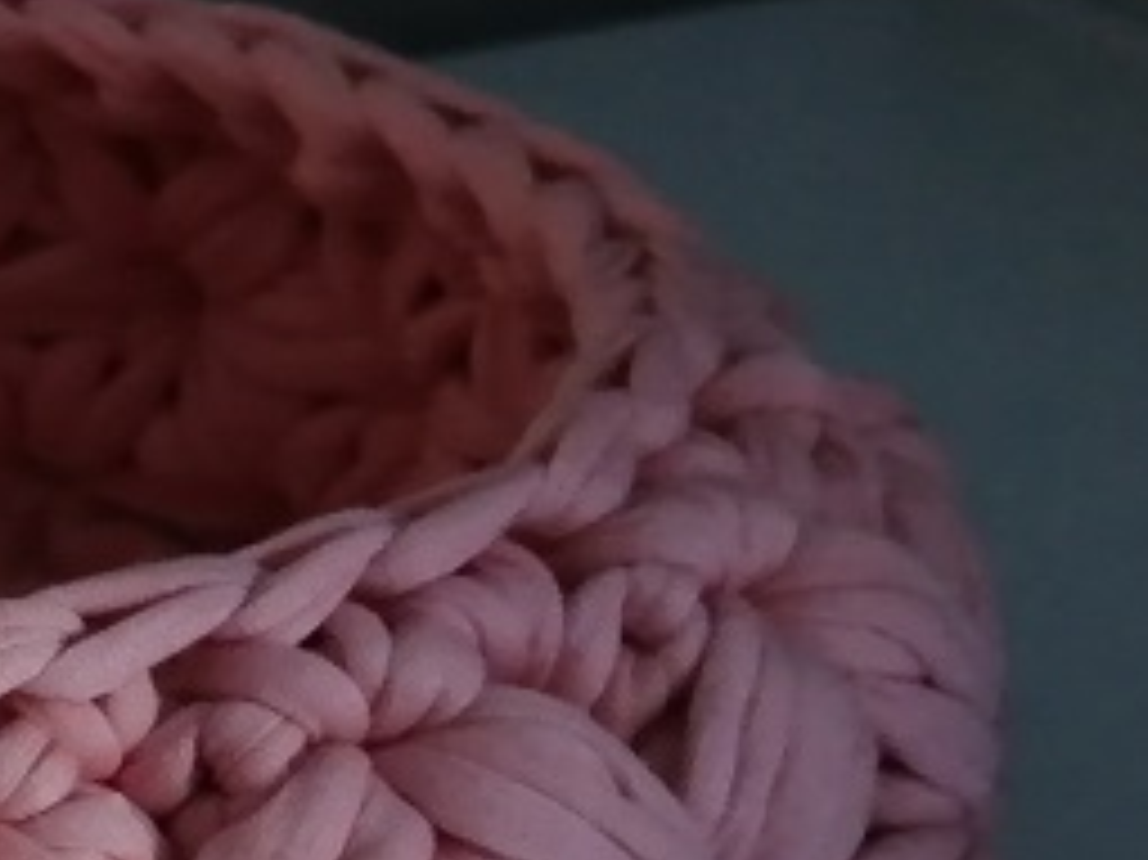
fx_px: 3381
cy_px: 576
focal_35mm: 102
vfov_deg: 14.5
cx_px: -864
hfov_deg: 16.4
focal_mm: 3.6
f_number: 1.8
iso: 200
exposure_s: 1/33.3
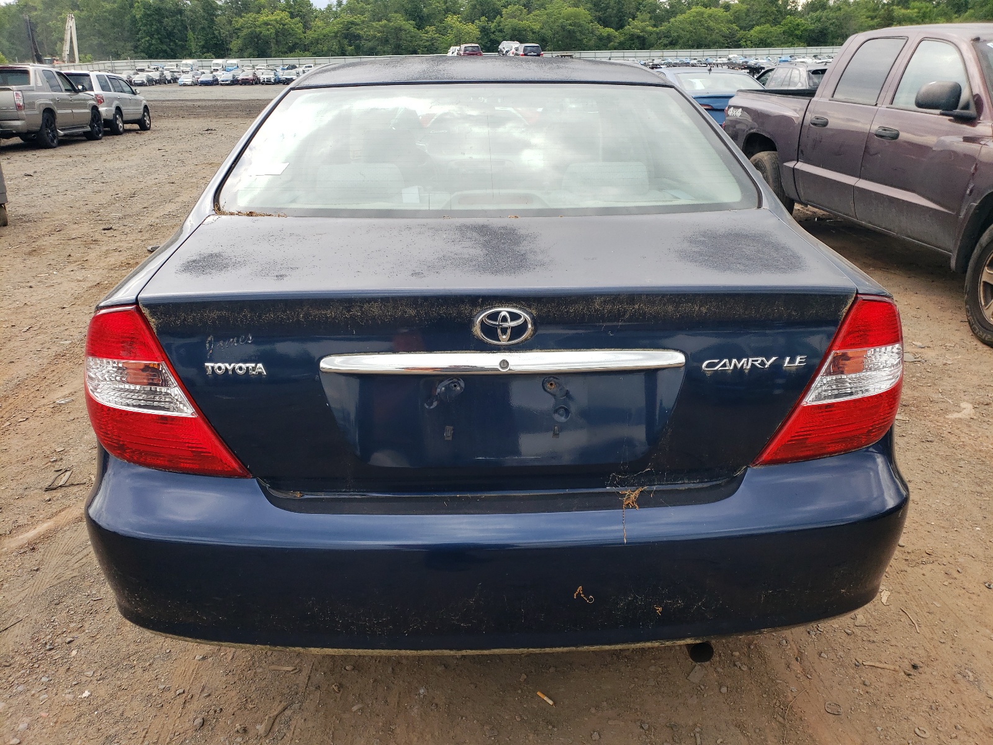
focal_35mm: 26
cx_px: 496
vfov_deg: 53.1
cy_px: 372
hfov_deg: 67.3
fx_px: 746
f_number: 1.5
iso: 50
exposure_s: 1/625
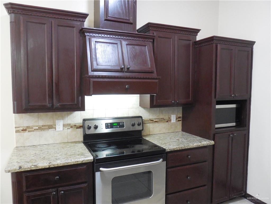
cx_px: 136
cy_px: 102
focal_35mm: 26
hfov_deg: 67.3
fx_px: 204
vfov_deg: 53.1
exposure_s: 1/13
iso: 800
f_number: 3.5
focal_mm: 4.6
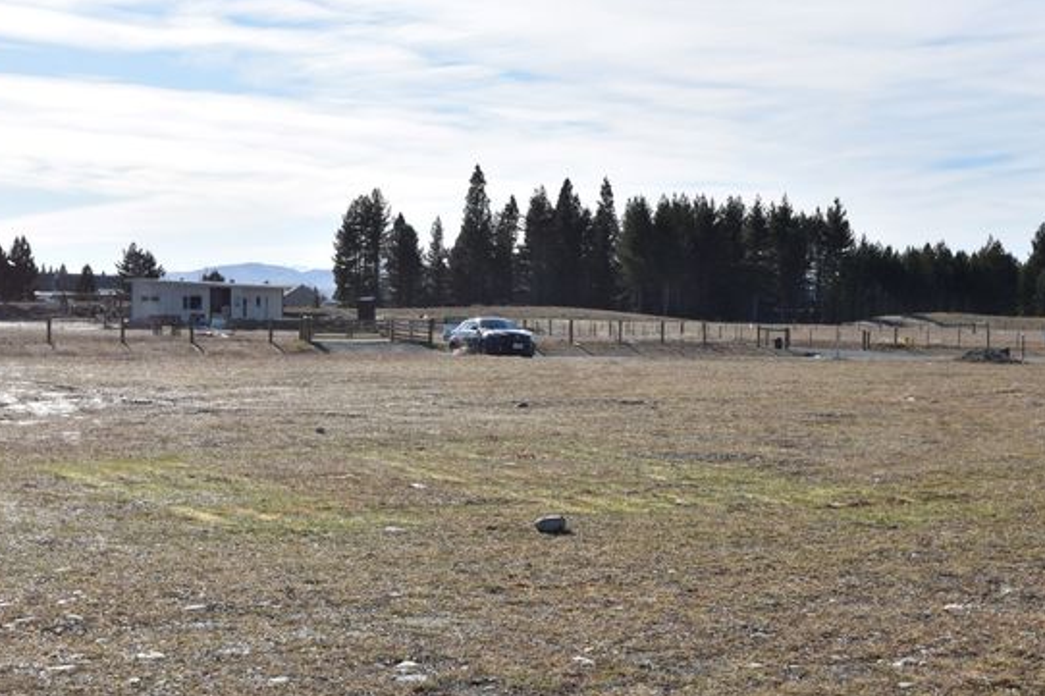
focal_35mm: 51
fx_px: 1480
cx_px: 592
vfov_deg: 26.5
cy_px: 366
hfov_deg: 38.8
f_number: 10
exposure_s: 1/400
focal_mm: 24
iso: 200
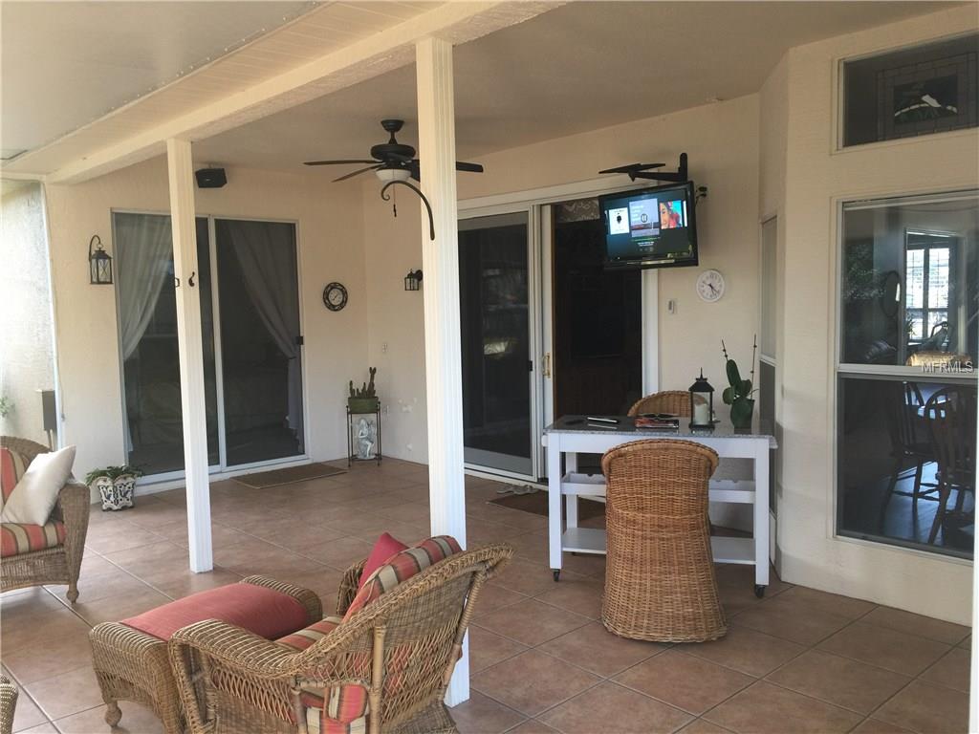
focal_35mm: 29
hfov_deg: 61.7
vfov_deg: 48.2
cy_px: 367
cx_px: 490
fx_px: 820
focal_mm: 4.15
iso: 32
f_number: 2.2
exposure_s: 1/15
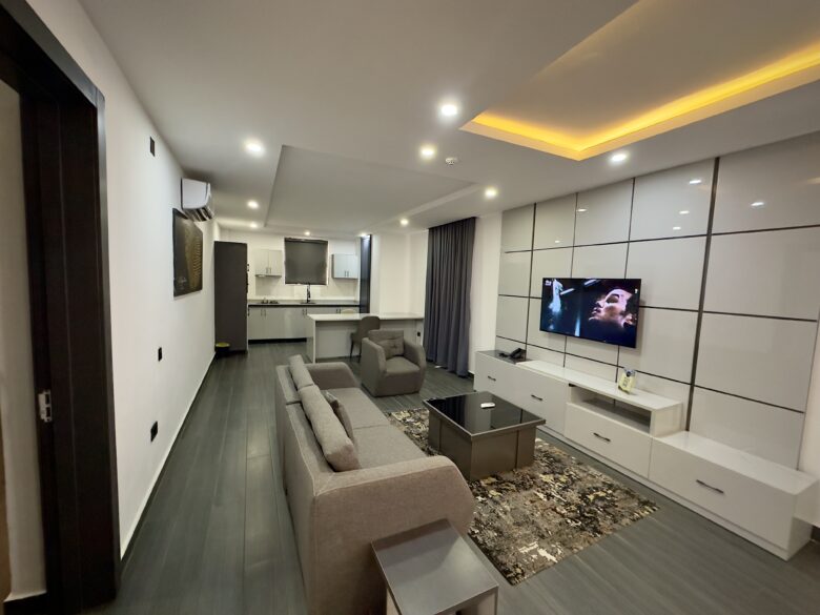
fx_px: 332
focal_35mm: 14
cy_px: 308
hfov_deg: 102.1
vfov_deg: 85.7
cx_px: 410
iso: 1000
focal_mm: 2.22
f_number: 2.2
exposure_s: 1/50
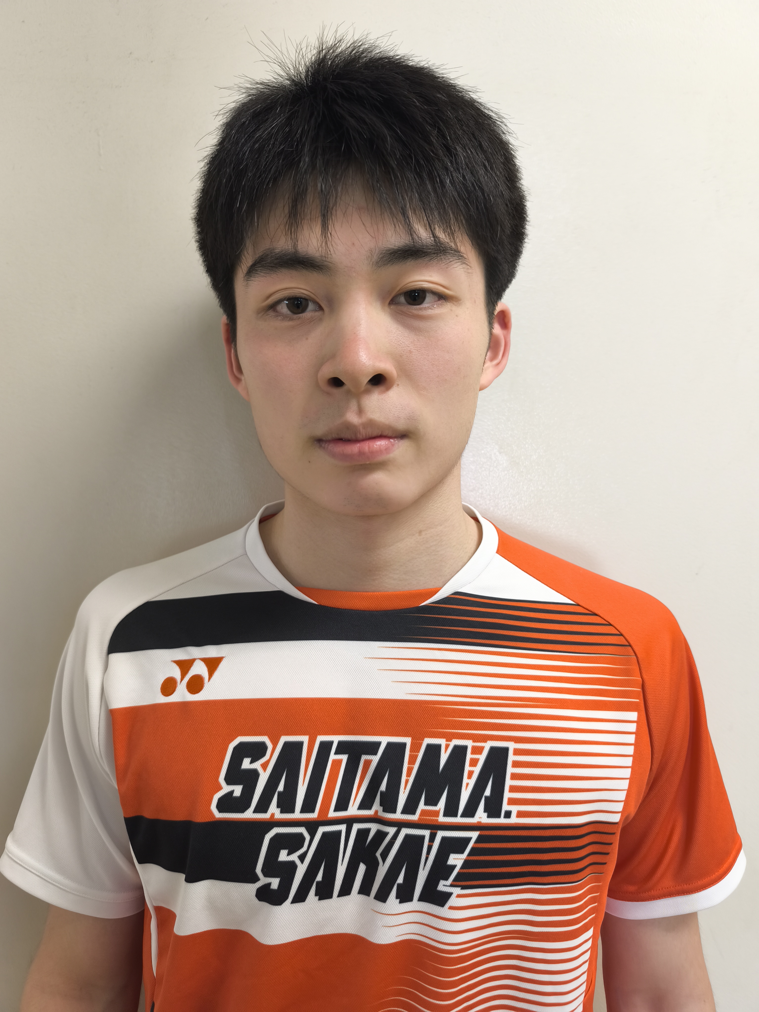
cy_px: 506
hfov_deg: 58.9
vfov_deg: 73.9
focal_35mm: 23
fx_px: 672
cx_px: 380
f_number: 1.6
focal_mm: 6.57
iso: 250
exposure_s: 1/50
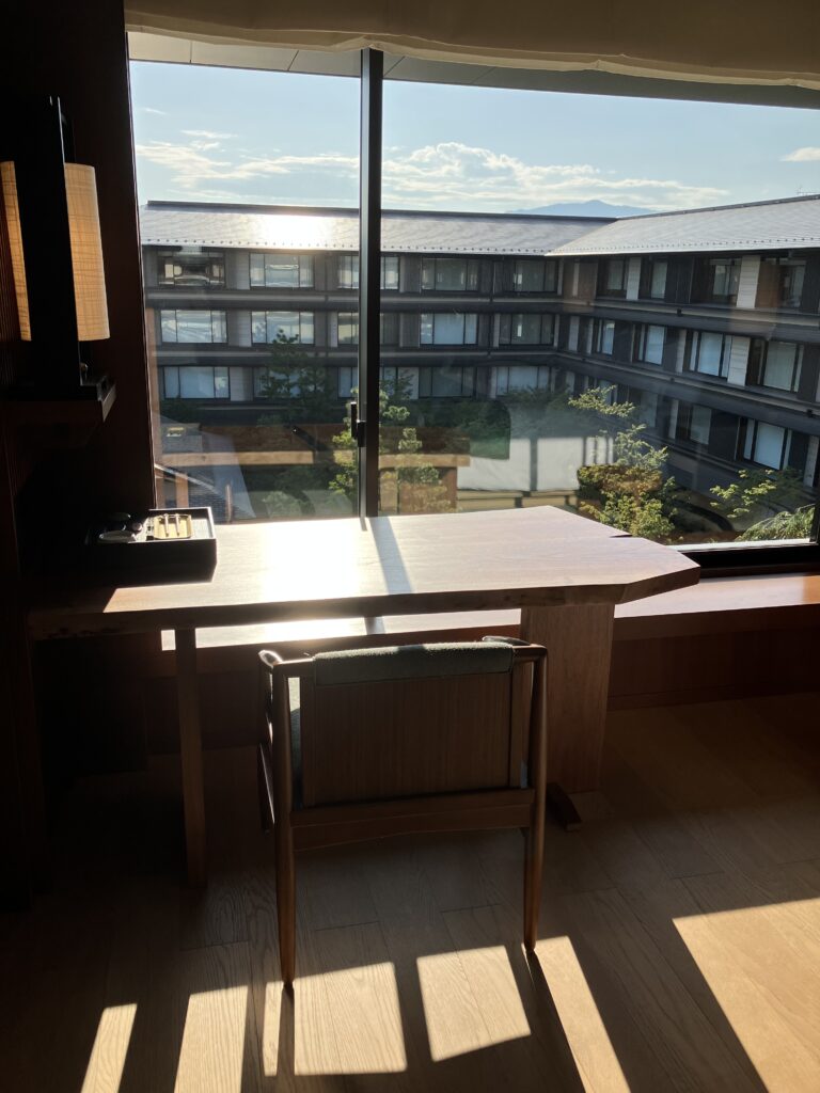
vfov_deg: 63.4
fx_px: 884
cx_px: 410
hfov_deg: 49.7
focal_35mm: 28
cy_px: 546
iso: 32
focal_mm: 3.99
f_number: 1.8
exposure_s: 1/1675
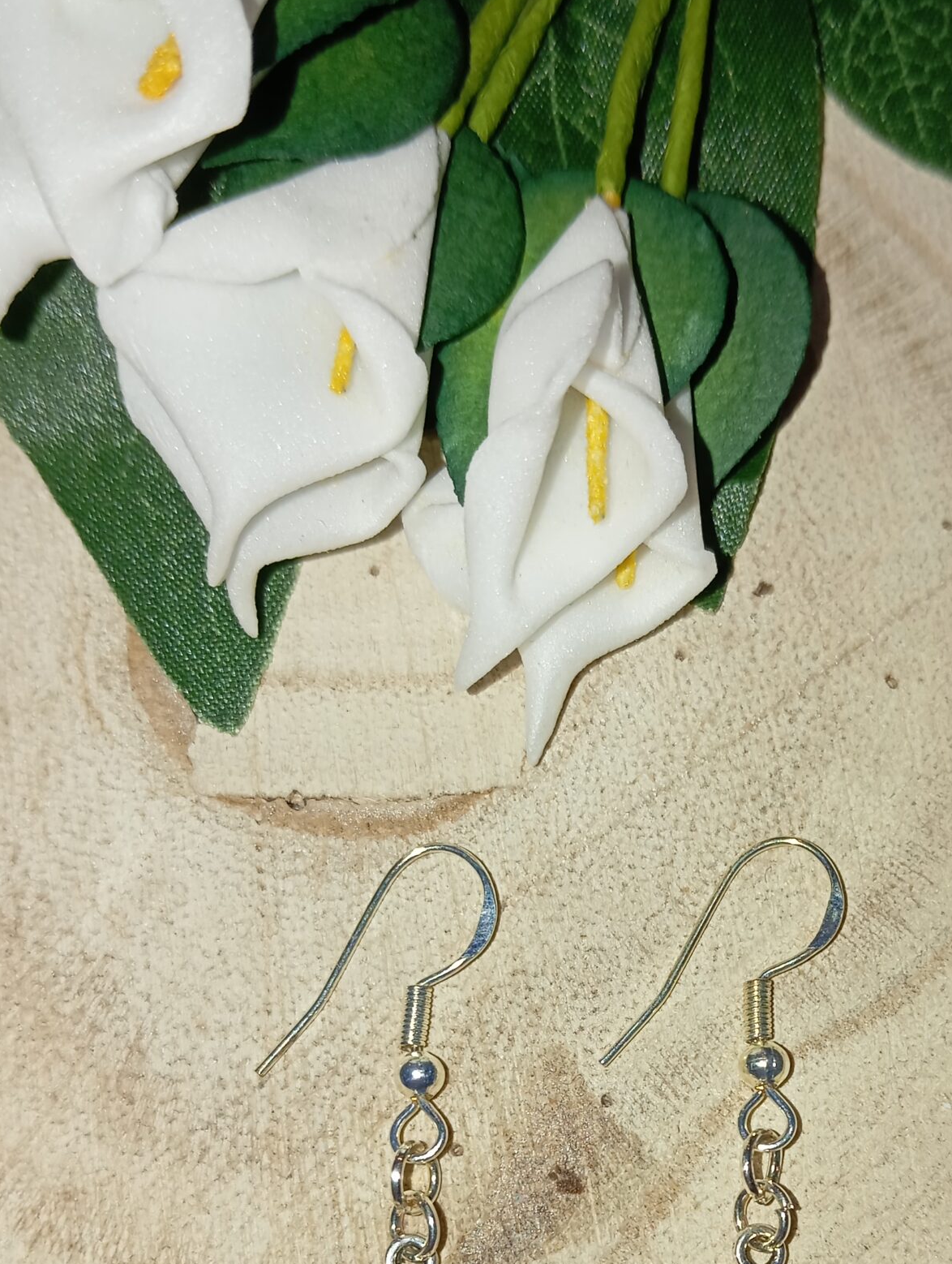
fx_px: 1682
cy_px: 1021
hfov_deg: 31.5
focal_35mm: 46
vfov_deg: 39.5
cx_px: 584
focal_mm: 4.22
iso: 66
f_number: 1.8
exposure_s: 1/50
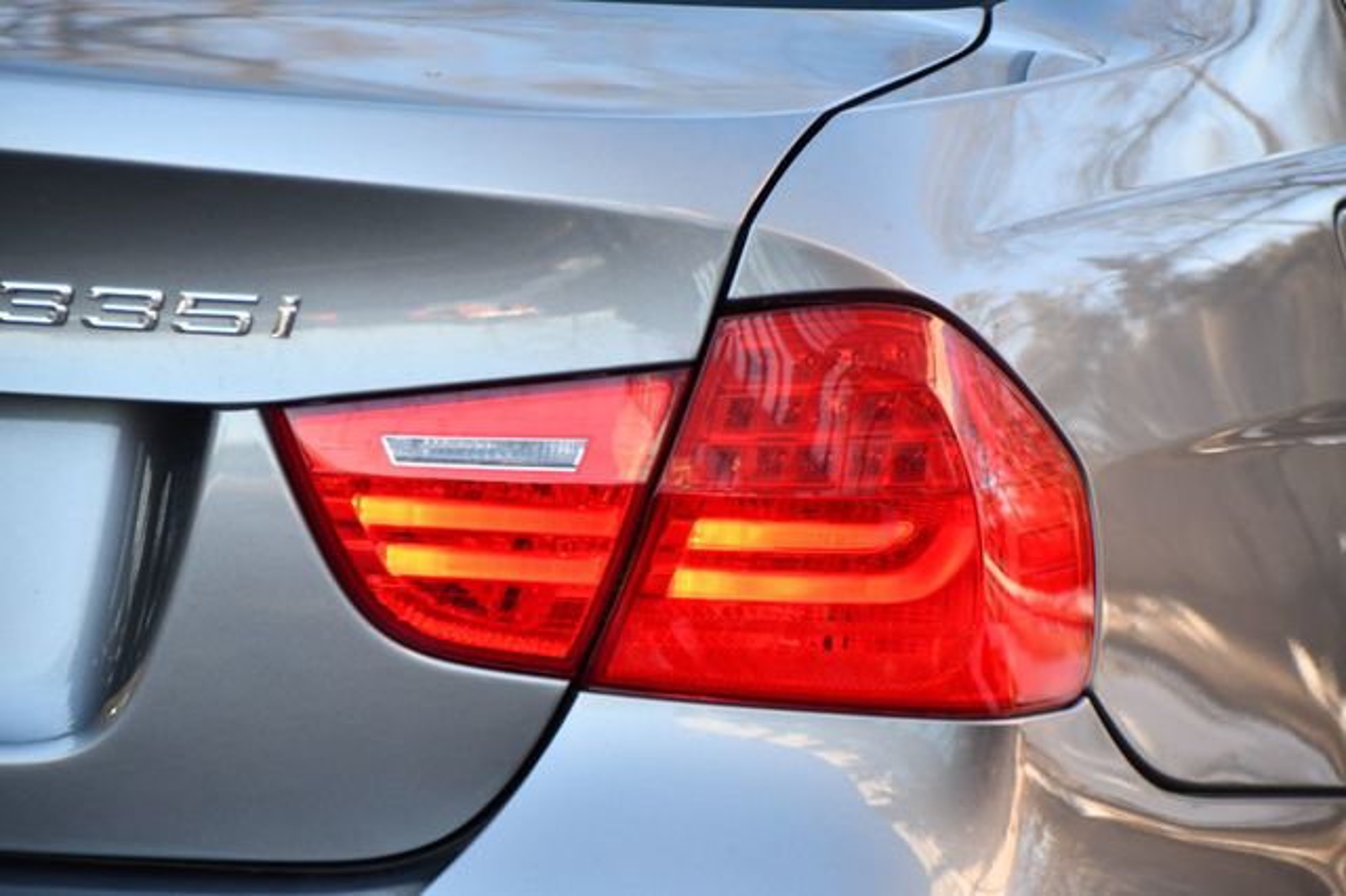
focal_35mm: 202
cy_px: 448
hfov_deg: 10.2
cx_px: 673
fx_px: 7548
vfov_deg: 6.8
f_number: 4.8
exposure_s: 1/250
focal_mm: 135
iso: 450
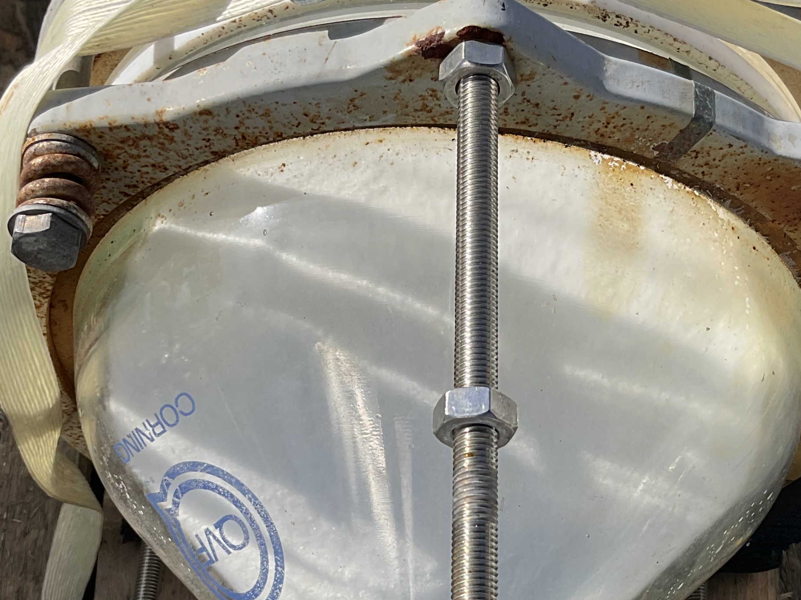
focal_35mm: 64
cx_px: 439
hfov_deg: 30.2
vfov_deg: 22.4
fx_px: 1481
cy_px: 532
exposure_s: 1/2058
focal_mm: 3
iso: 16
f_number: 1.8
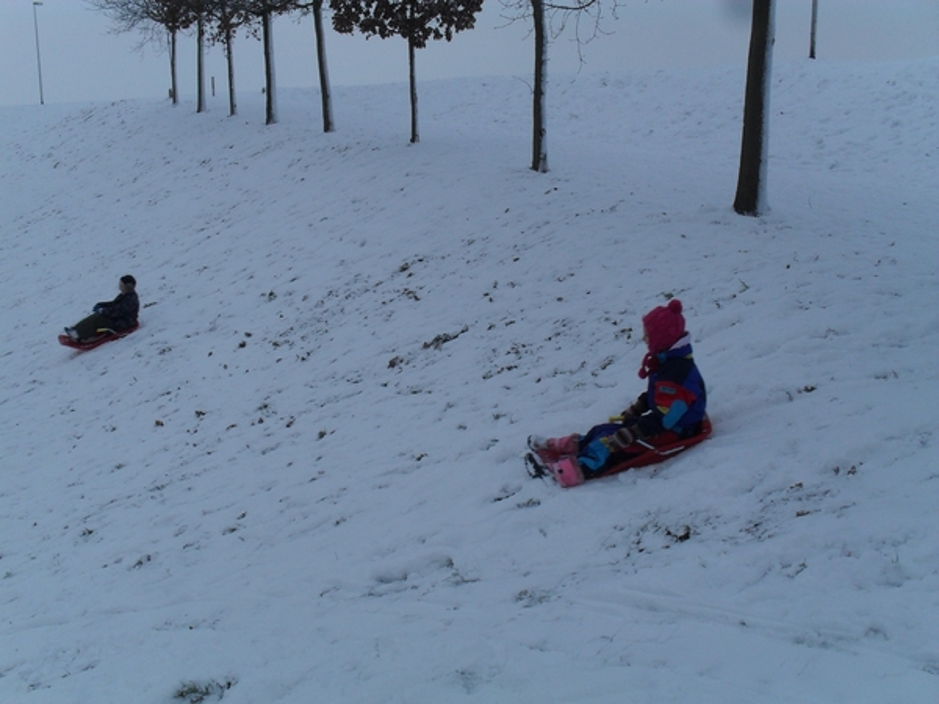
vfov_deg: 40.7
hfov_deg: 52.6
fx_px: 949
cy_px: 352
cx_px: 470
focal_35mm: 35
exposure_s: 1/180
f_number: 8.4
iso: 100
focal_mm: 6.3
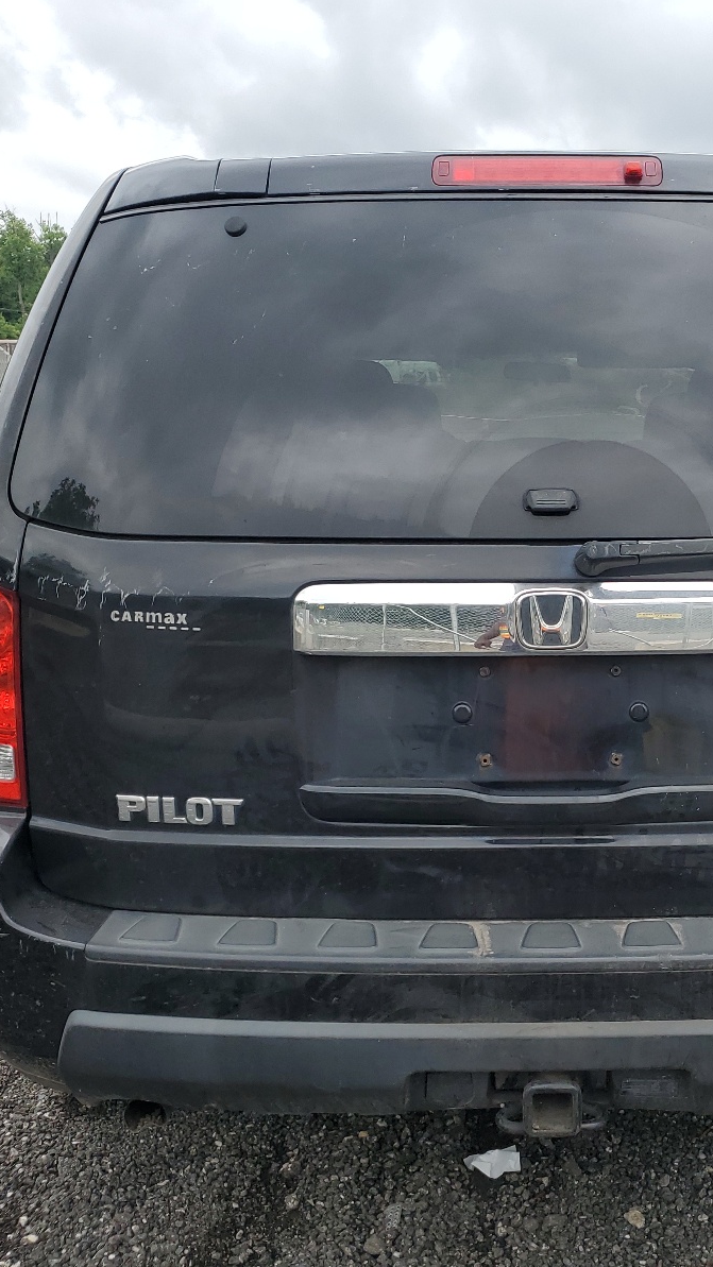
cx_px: 565
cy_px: 636
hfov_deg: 30.5
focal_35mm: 38
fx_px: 1277
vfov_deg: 52.8
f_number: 1.5
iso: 50
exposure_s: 1/1250
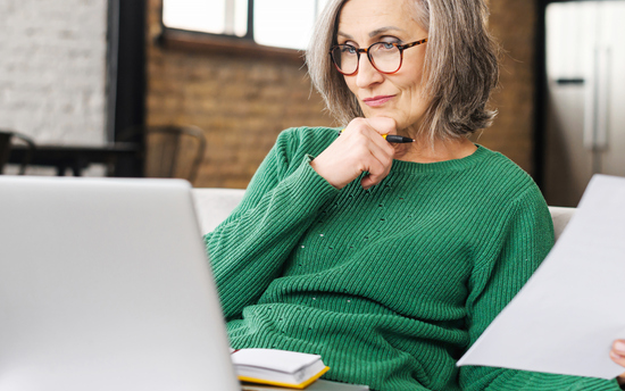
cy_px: 173
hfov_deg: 30.6
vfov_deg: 19.4
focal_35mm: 67
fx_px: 1141
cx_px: 339
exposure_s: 1/640
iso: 560
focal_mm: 50
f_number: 3.2
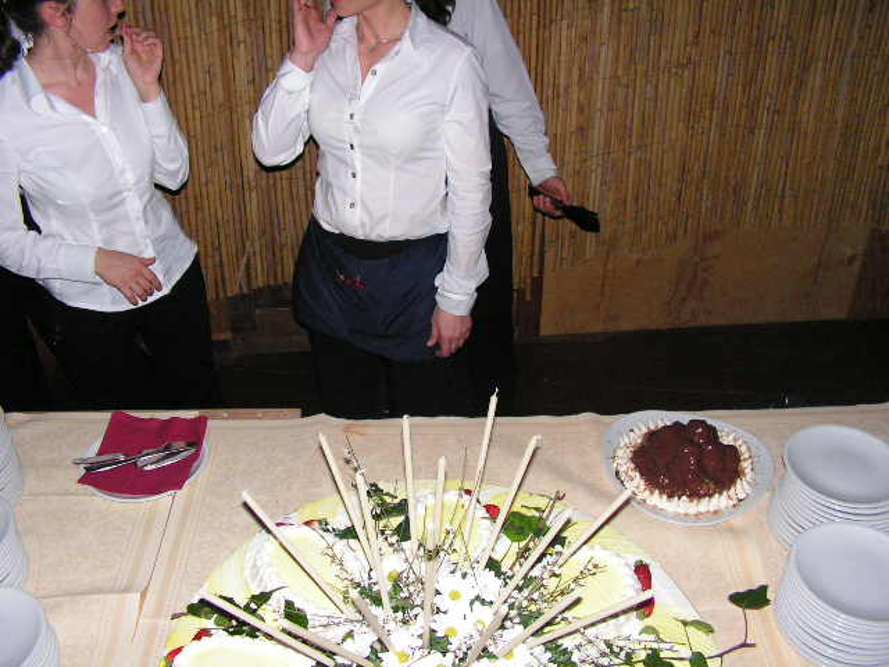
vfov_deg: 39.7
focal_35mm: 36
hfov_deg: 51.4
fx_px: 925
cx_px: 444
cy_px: 334
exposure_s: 1/40
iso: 200
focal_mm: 6
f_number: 3.2
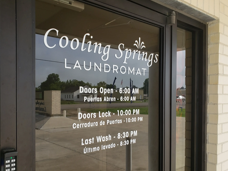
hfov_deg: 58.4
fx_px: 204
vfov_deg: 45.3
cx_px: 113
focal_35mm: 31
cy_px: 100
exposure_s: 1/400
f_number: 2.4
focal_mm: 4.3
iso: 50
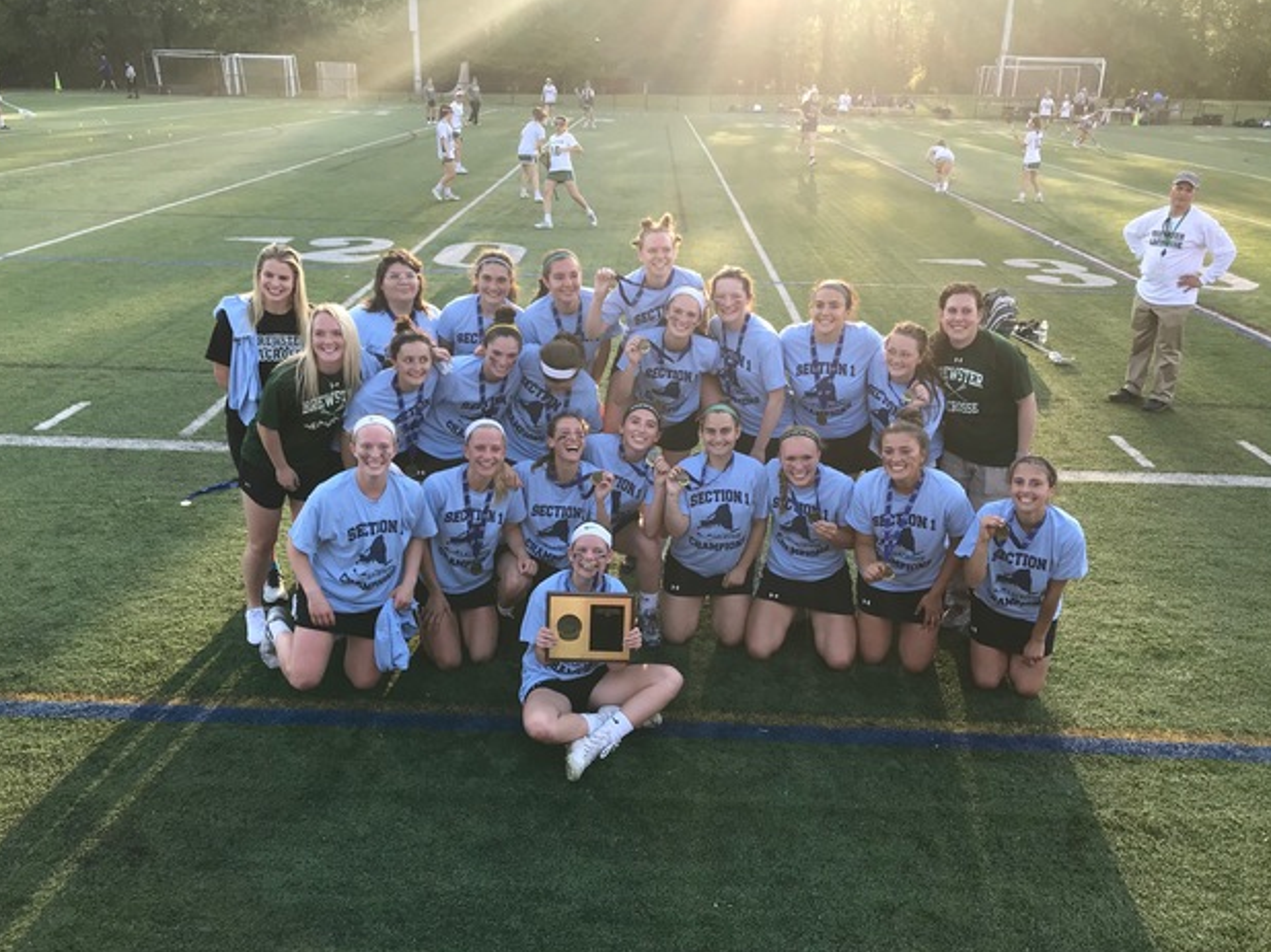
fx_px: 1064
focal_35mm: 29
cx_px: 633
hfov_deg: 61.7
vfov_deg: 48.2
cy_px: 475
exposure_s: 1/260
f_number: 1.8
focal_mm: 3.99
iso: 20
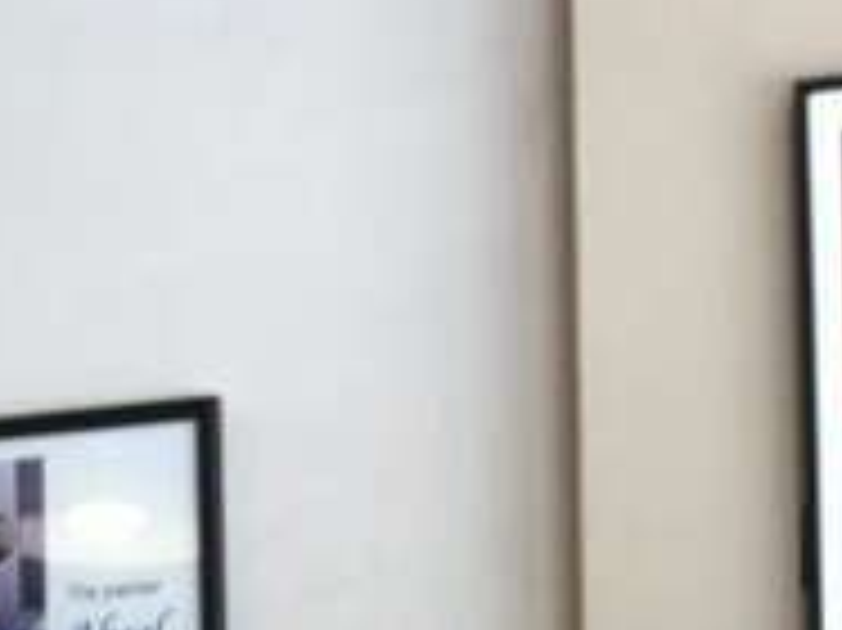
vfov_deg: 9.3
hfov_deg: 13.2
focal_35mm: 150
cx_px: 302
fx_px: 3646
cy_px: 1238
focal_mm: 3.85
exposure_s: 1/17
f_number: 2.8
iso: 80
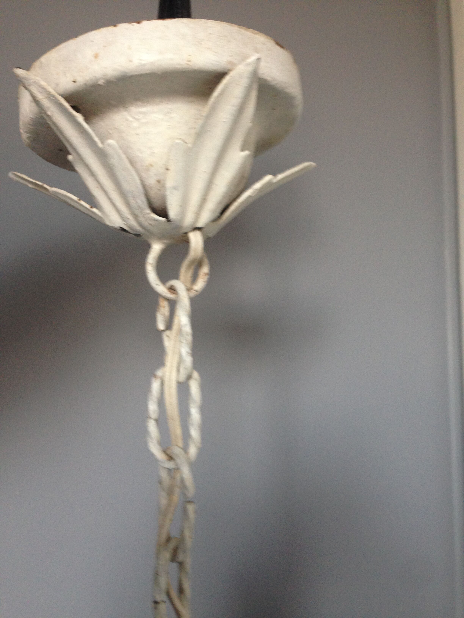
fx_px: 590
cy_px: 309
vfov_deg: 55.4
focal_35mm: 33
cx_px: 232
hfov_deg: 42.9
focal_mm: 4.12
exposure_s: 1/20
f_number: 2.4
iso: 125
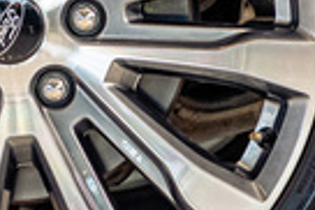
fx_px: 4949
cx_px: 10
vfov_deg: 2.4
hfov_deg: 3.6
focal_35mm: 565
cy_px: 21
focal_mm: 75
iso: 500
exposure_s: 1/200
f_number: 4
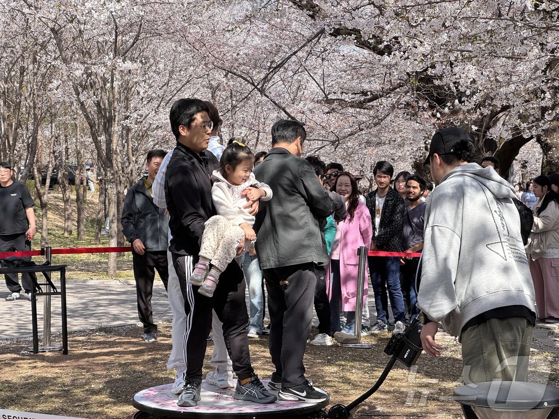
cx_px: 280
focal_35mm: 77
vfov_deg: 19.1
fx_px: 1243
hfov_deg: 25.3
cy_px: 210
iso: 25
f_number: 2.8
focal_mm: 9
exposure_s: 1/278
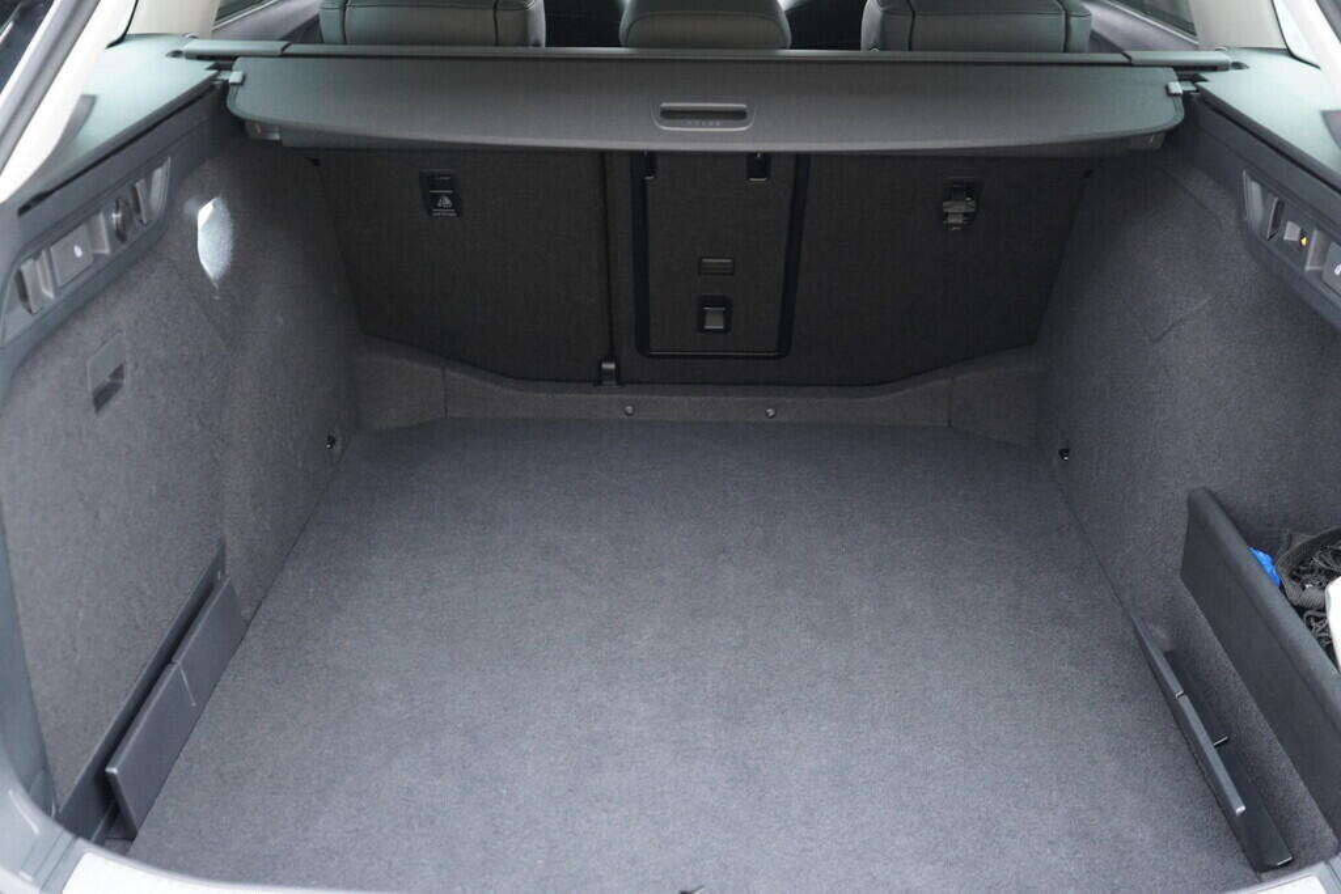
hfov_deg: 53.1
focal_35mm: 36
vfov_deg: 36.9
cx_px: 670
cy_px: 447
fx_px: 1341
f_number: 2.8
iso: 1600
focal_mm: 24
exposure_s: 1/40
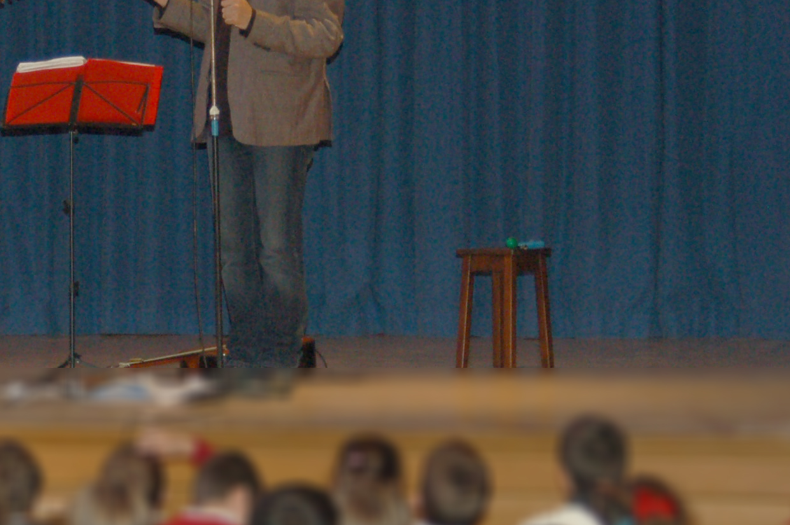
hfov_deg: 12.7
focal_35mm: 160
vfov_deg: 8.6
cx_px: 25
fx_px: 3508
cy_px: 241
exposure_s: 1/60
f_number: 4
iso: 640
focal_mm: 44
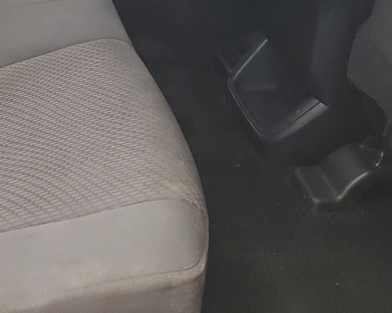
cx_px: 8
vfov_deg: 17.2
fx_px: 940
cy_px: -146
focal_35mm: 81
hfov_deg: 22.7
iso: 60
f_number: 1.5
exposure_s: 1/120
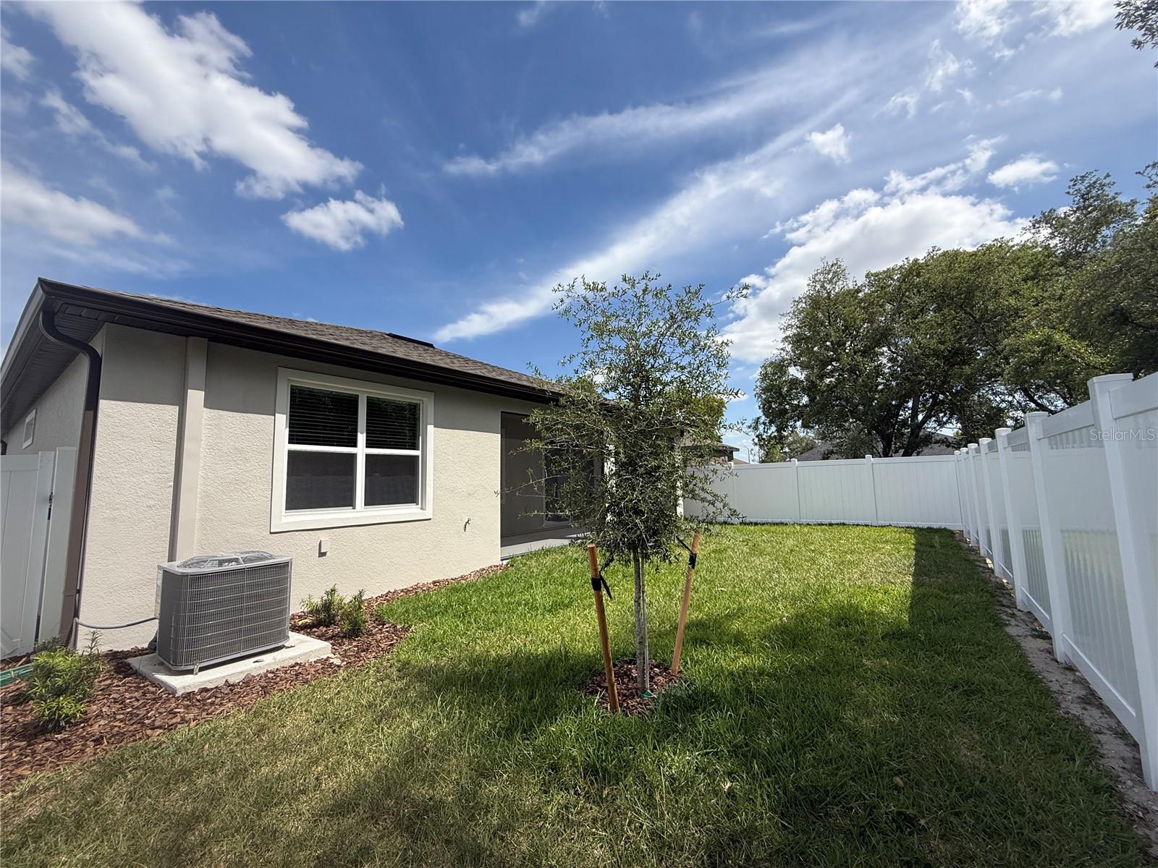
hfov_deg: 102.1
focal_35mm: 14
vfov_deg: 85.7
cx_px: 579
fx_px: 468
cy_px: 434
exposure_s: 1/2611
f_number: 2.2
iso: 50
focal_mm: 2.22
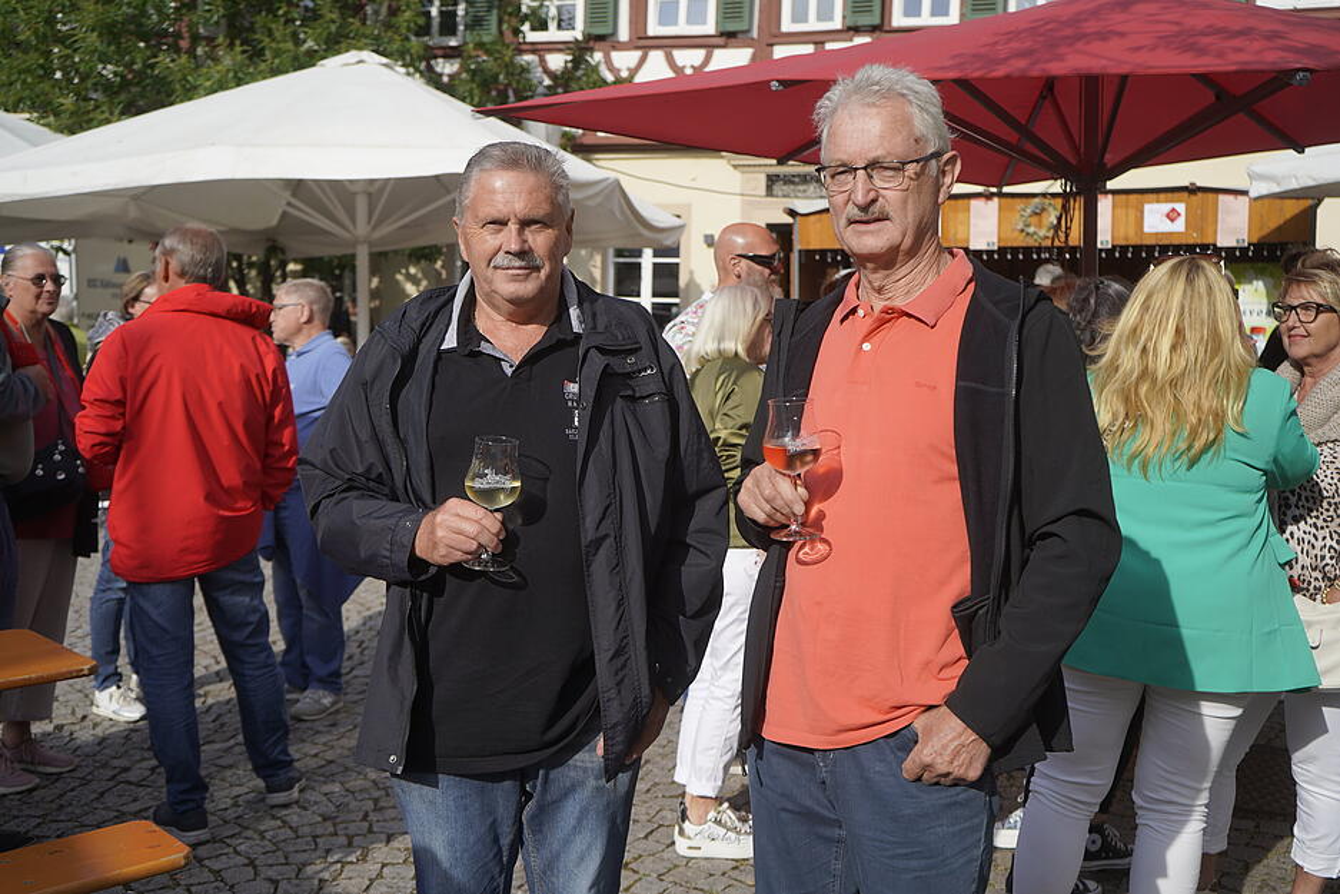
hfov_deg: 51.9
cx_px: 670
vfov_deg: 36.0
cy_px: 447
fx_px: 1377
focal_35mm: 37
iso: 100
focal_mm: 37
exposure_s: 1/640
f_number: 4.5
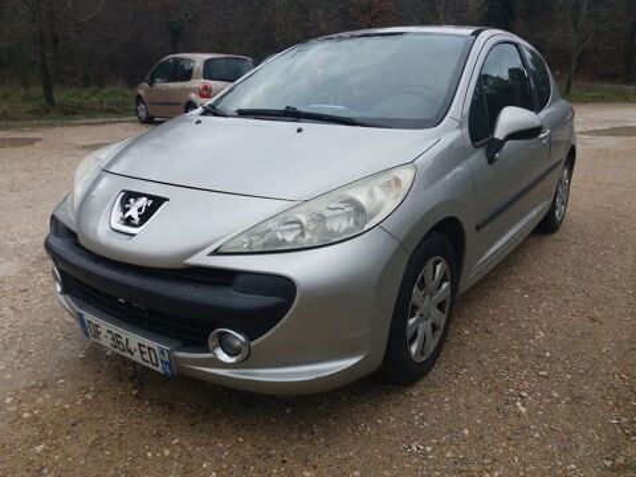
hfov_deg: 63.4
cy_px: 238
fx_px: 514
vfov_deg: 49.7
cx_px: 318
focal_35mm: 28
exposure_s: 1/212
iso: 64
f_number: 1.9
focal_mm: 3.7
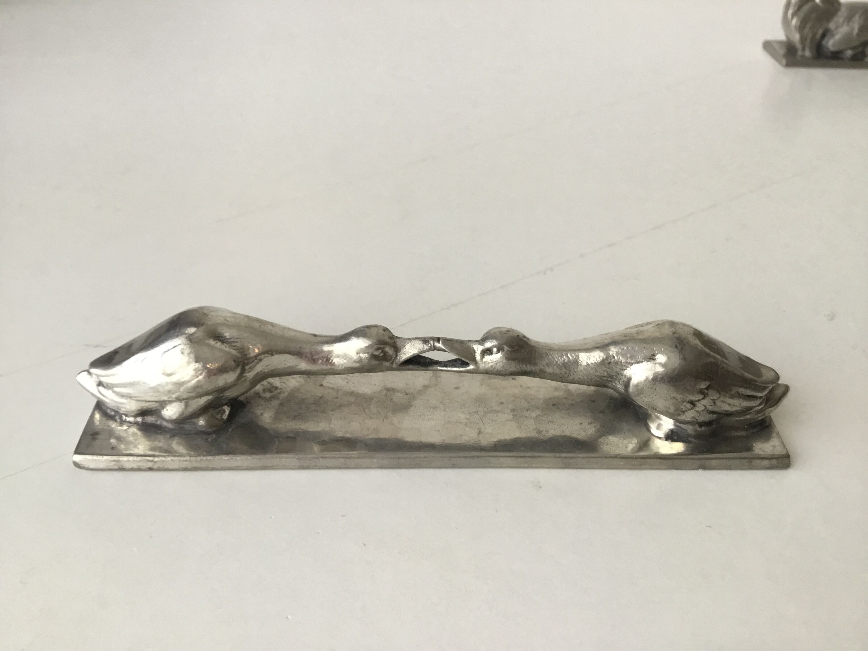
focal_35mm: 31
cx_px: 434
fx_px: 777
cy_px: 326
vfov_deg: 45.4
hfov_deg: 58.4
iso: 50
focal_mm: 3.3
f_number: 2.4
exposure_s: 1/33
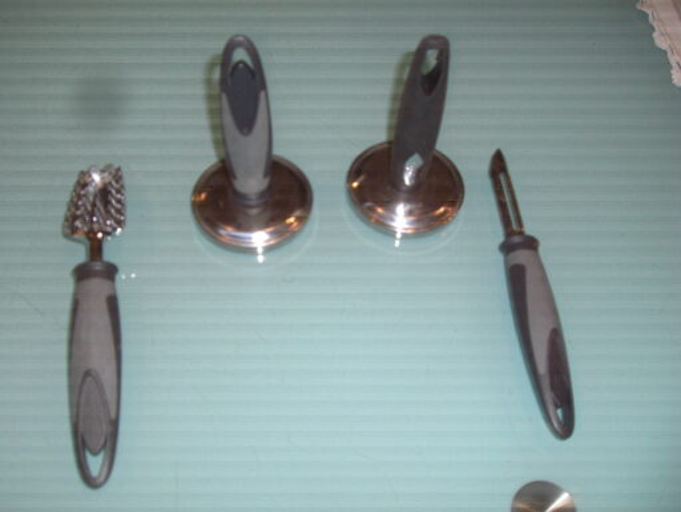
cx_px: 340
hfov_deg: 48.9
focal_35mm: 38
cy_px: 256
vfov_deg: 37.8
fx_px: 748
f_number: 2.7
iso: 200
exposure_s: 1/60
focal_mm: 6.2
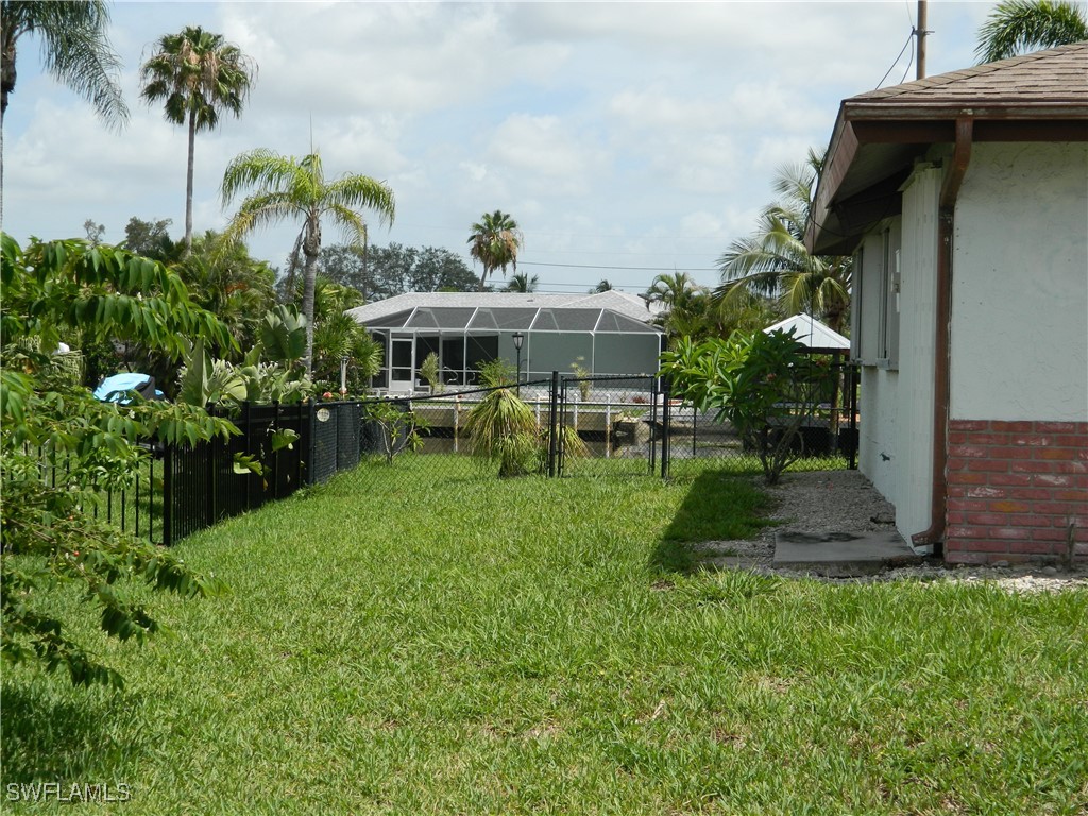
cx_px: 544
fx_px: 1792
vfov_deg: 25.7
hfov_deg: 33.8
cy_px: 408
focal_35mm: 57
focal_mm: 10.2
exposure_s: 1/200
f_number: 10.7
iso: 110
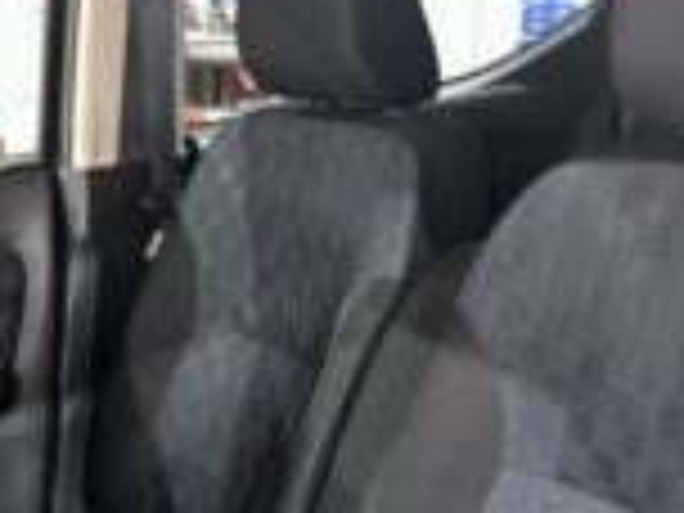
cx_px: 342
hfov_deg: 32.2
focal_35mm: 60
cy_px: 529
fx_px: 1186
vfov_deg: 23.3
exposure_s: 1/5
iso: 100
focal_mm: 5.7
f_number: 1.5
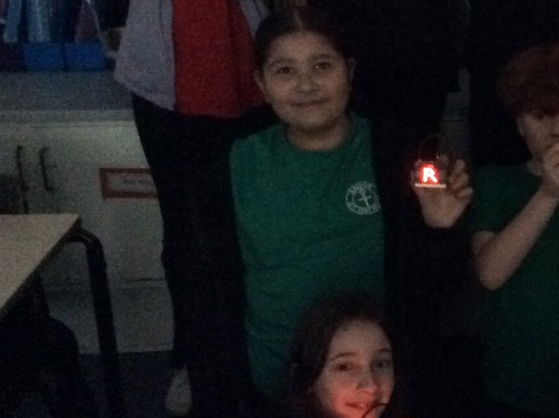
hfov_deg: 23.9
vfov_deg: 19.3
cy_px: 207
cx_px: 628
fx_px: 1226
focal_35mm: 76
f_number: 2.4
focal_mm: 3.3
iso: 800
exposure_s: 1/17
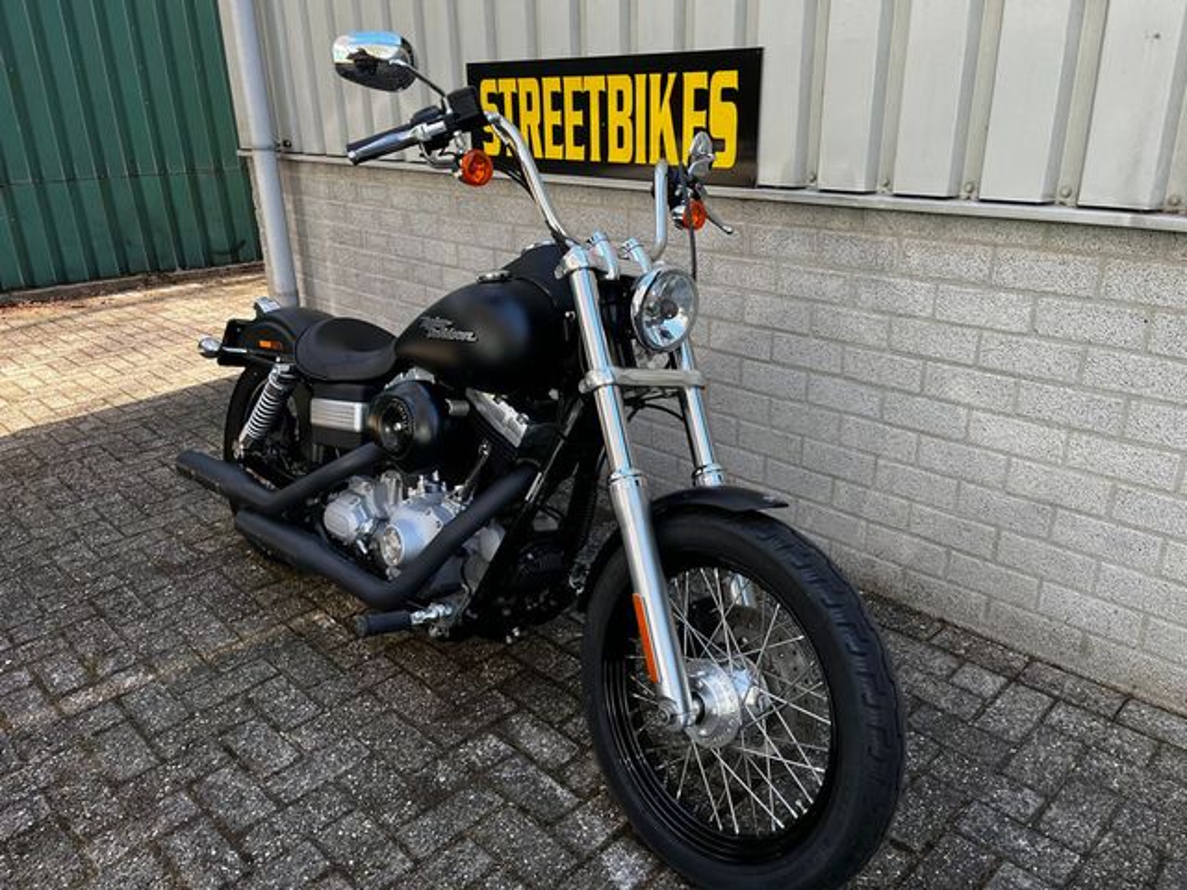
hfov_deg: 67.3
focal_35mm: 26
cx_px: 594
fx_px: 892
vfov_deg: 53.1
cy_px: 445
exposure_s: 1/188
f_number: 1.6
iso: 40
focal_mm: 5.1
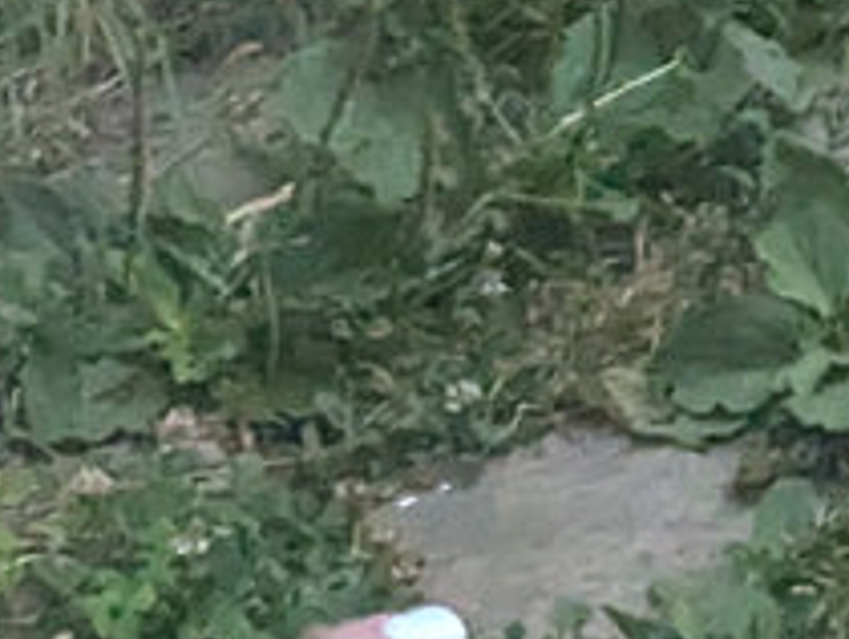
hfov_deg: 5.1
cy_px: -1118
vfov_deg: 4.0
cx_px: 2527
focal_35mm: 366
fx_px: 8987
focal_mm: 6.81
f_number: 1.85
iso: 1275
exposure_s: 1/374
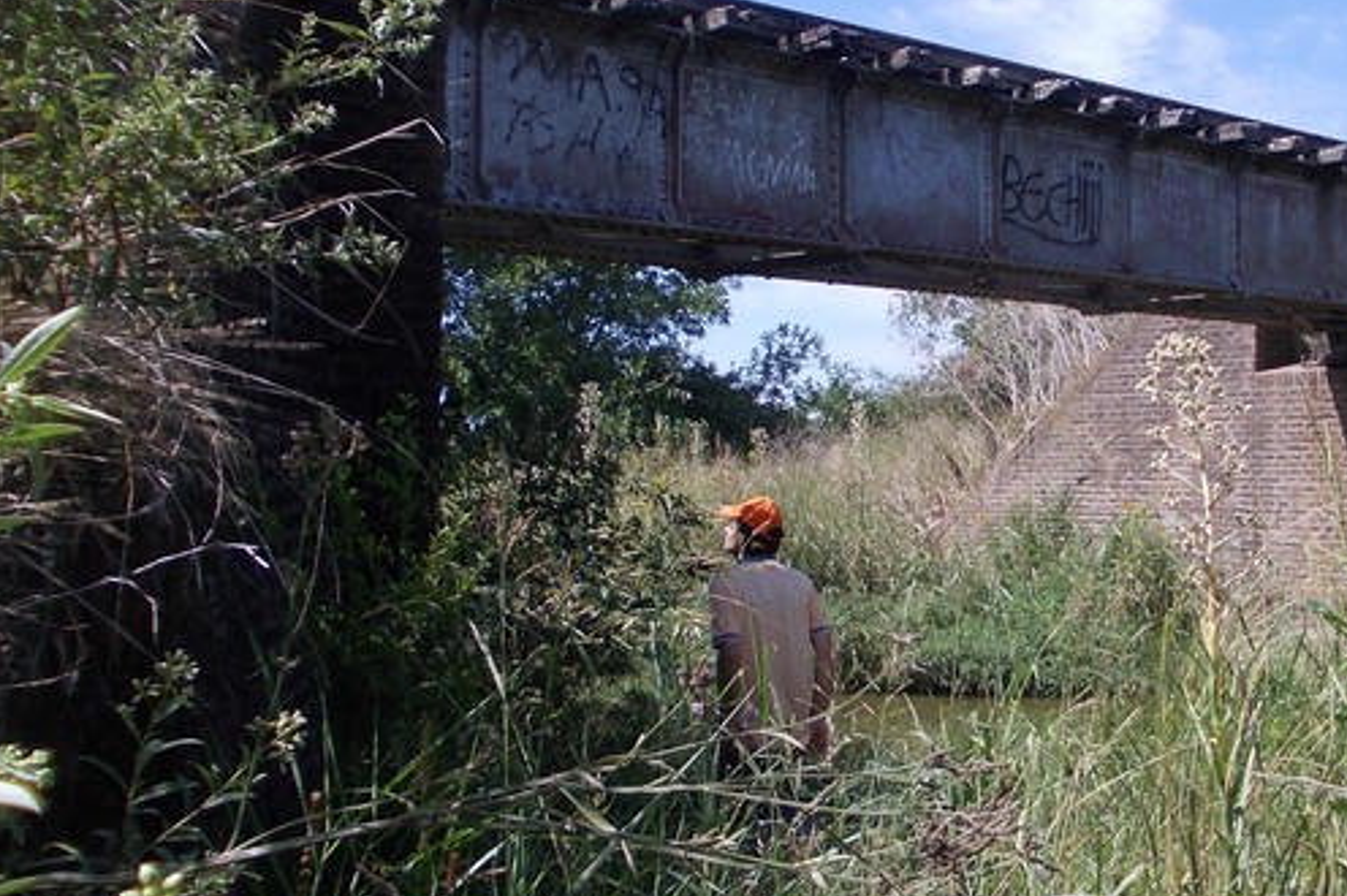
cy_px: 413
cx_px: 989
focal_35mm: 45
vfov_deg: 29.8
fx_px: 1683
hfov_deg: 42.5
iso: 80
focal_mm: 4
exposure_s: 1/250
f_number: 5.4
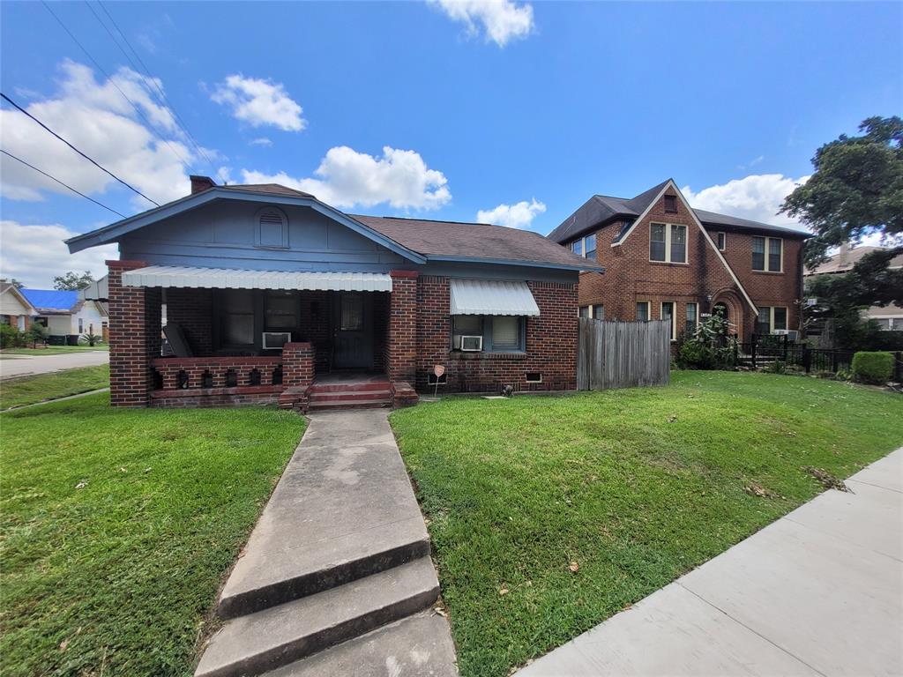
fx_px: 339
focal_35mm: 13
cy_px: 338
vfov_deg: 89.9
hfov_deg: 106.2
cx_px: 452
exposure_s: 1/1186
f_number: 2.2
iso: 40
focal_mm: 1.74
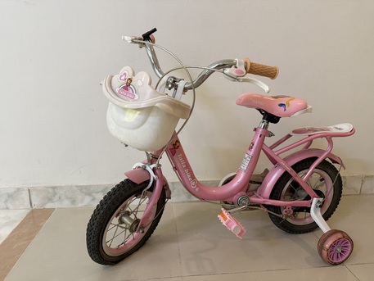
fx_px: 259
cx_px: 187
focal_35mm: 24
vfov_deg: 56.8
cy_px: 140
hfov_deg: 71.6
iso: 320
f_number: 1.78
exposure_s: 1/60
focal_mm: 6.76
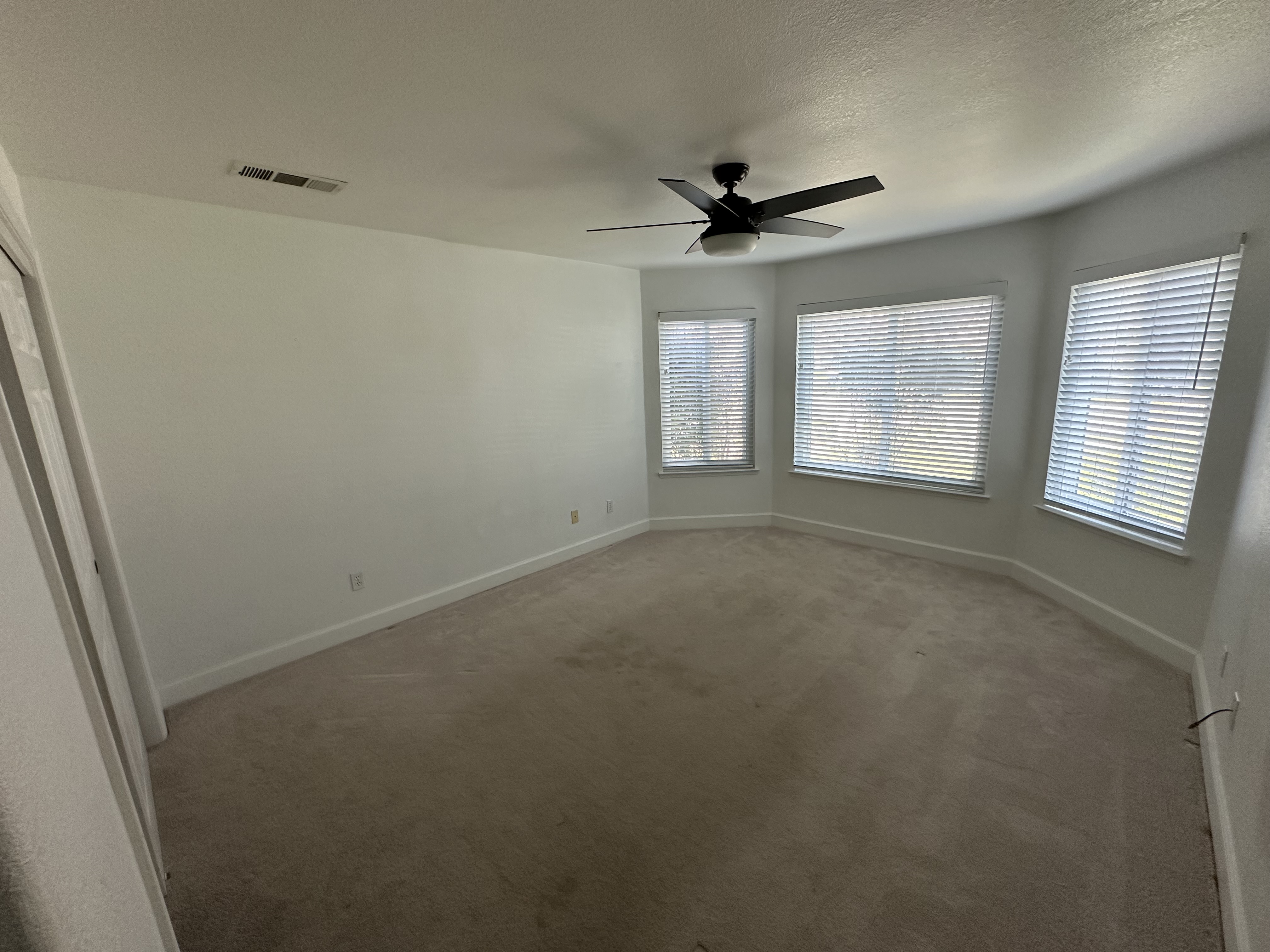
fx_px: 514
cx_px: 635
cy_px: 476
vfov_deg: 85.7
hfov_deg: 102.1
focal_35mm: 14
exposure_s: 1/99
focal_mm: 2.22
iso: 250
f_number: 2.2
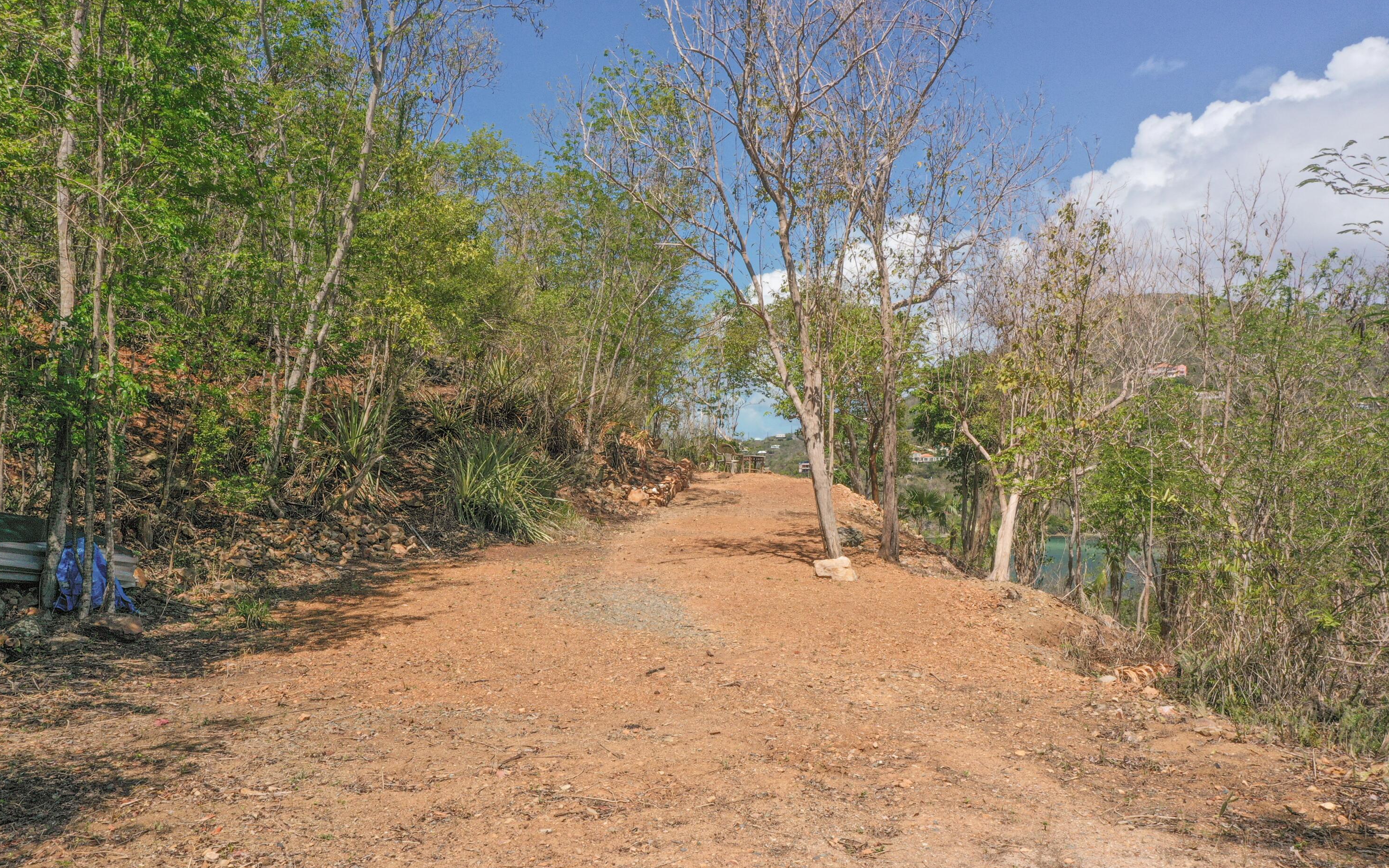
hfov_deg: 64.6
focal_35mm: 29
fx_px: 1098
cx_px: 686
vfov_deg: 43.1
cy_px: 467
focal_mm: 10.26
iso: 100
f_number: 9
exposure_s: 1/320
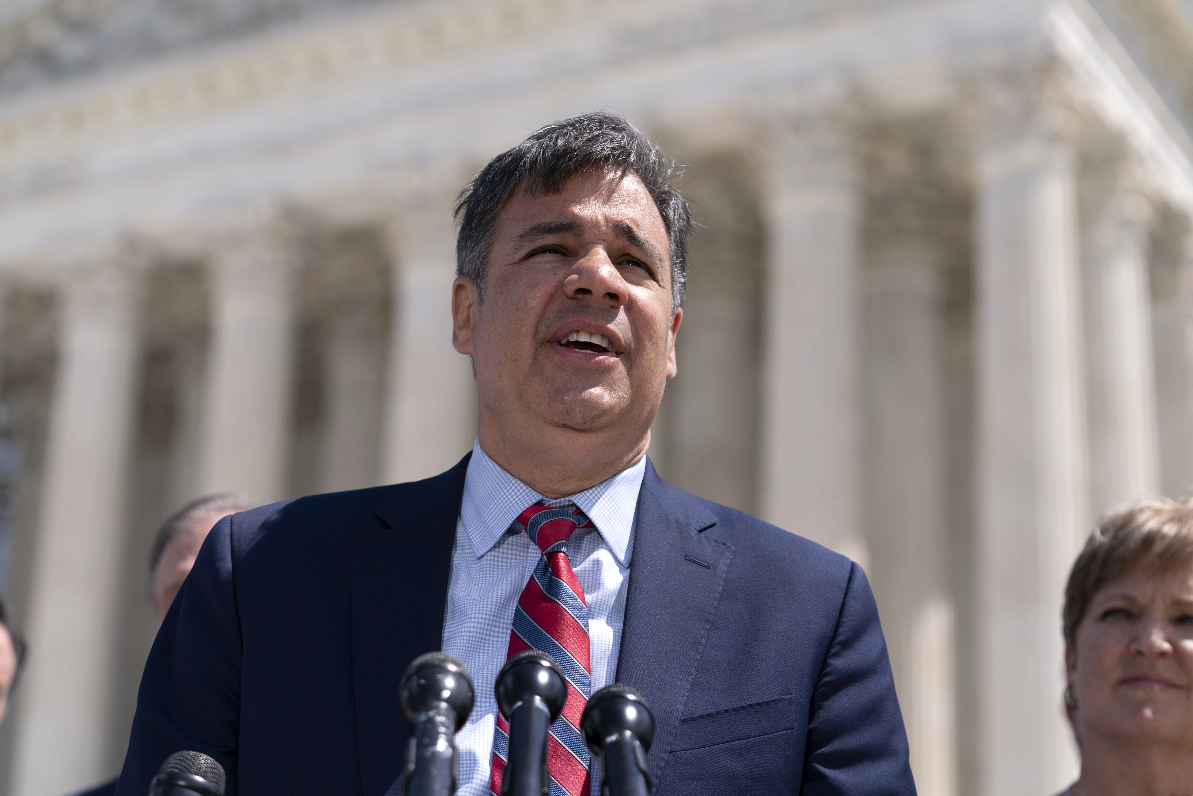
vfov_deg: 19.5
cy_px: 398
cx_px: 596
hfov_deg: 28.8
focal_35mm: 70
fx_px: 2320
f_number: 3.5
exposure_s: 1/1600
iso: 100
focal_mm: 70
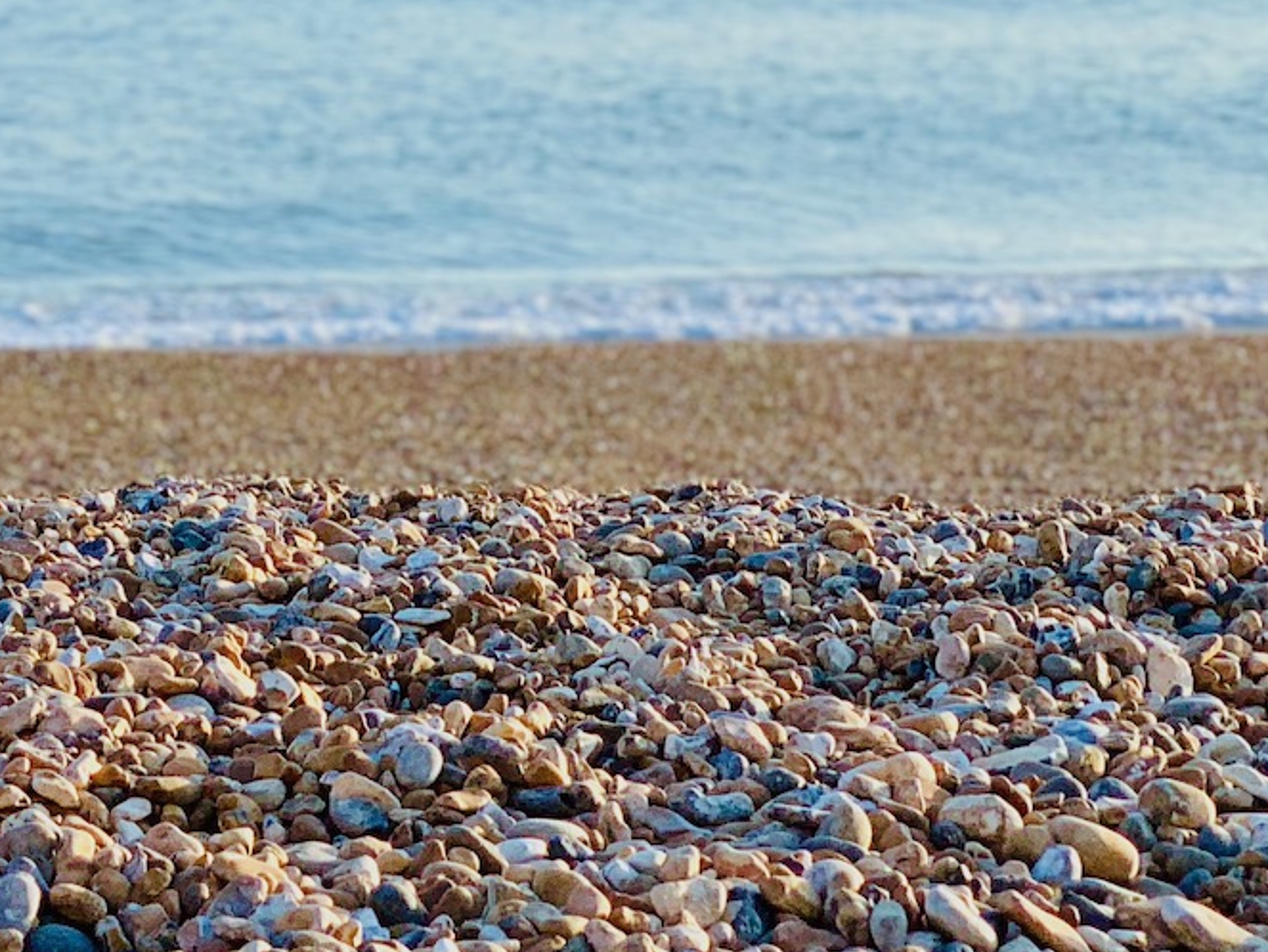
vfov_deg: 9.4
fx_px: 5791
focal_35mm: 158
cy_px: 44
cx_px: -451
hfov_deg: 12.1
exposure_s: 1/527
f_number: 2.4
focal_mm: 6
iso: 16
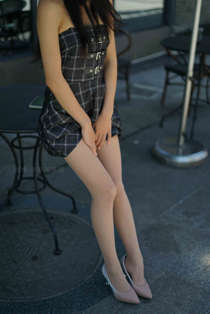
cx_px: 105
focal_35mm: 50
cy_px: 157
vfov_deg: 39.6
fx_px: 437
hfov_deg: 27.0
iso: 200
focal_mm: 50
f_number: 1.8
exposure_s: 1/2500
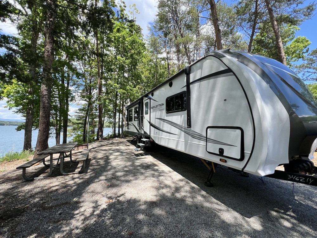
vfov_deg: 89.9
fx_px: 119
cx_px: 158
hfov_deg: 106.2
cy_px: 119
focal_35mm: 13
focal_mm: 1.57
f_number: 1.8
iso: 32
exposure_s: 1/547
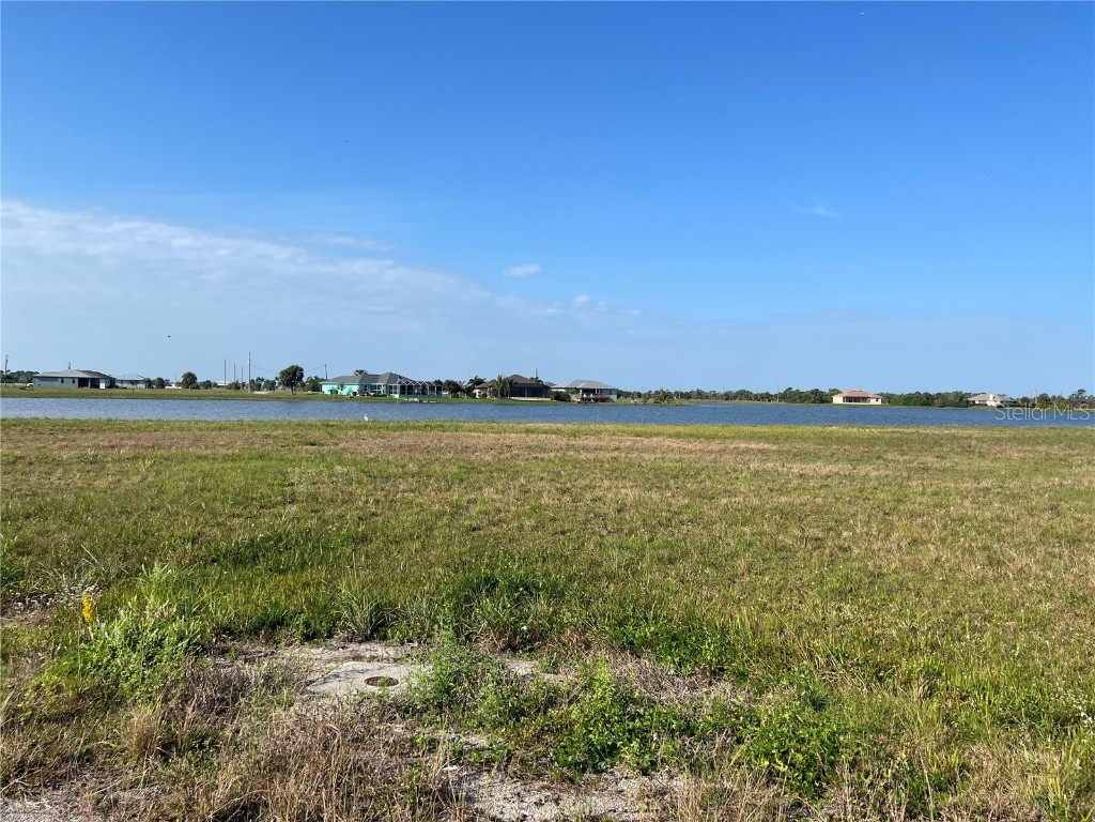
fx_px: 822
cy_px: 411
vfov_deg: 53.1
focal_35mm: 26
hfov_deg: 67.3
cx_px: 548
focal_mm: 5.7
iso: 50
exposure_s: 1/4831
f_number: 1.5
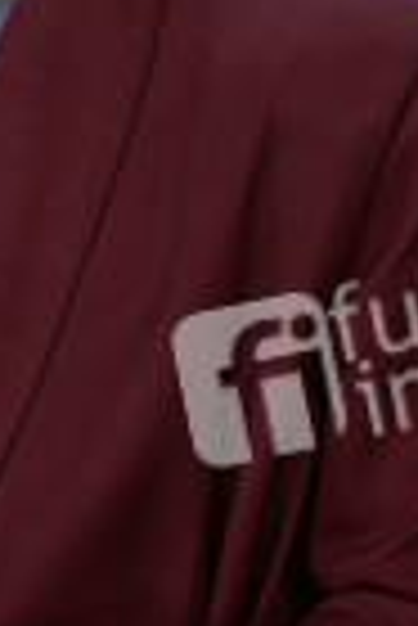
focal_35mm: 374
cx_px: -2
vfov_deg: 5.5
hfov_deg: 3.7
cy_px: 135
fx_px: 6497
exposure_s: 1/250
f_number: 5.6
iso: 2500
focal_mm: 130
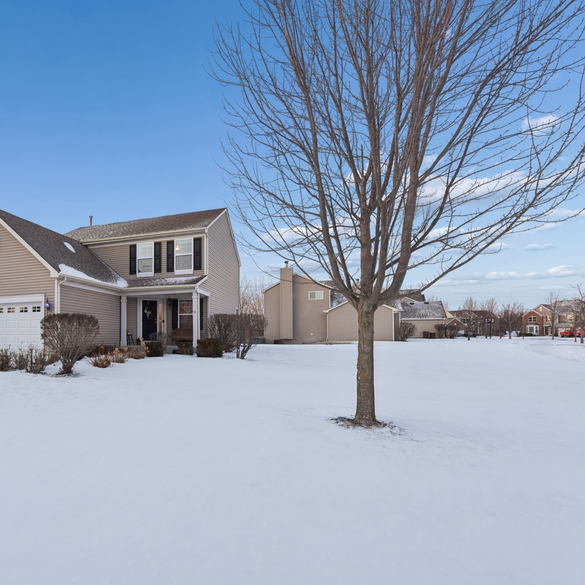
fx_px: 344
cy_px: 295
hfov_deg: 75.0
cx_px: 147
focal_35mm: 18
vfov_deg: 80.7
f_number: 8
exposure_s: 1/50
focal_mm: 14
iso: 400
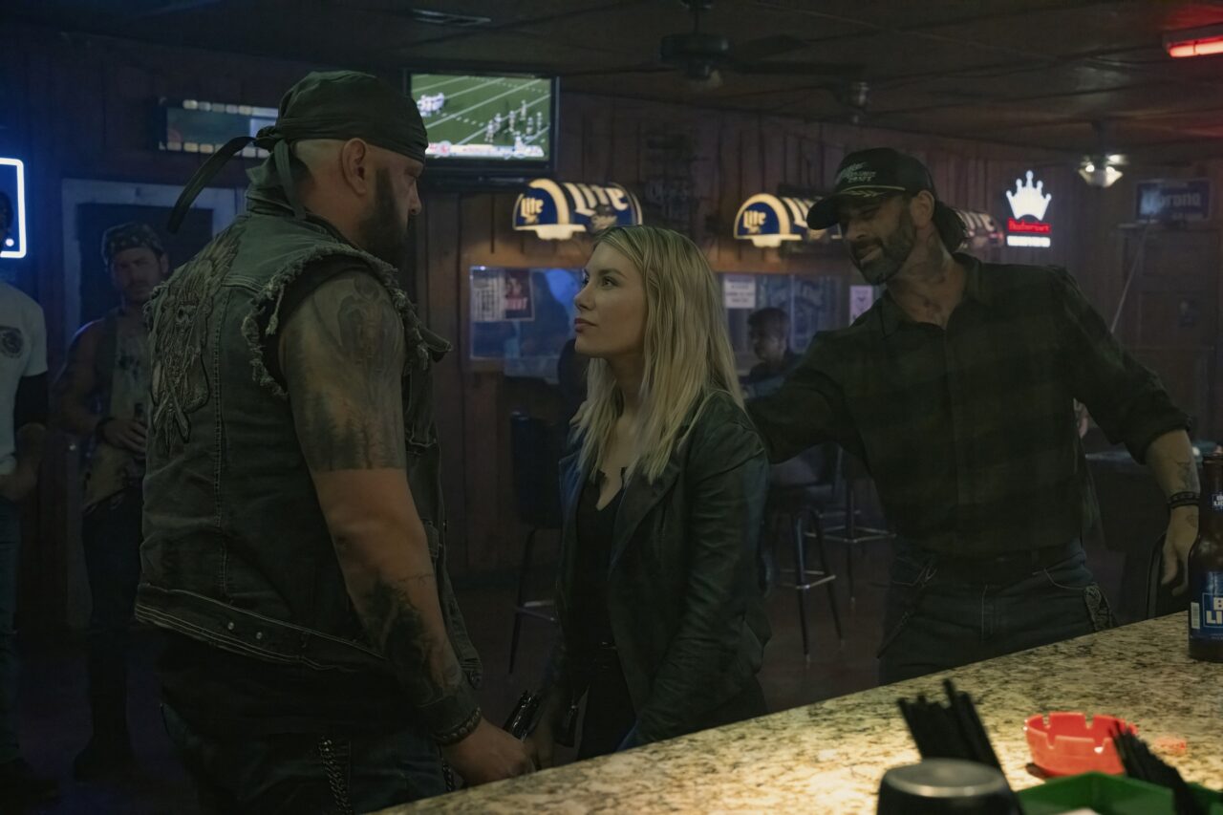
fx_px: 1698
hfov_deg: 39.6
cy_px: 408
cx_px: 612
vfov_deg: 27.0
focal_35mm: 50
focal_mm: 50
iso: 12800
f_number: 6.3
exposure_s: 1/250
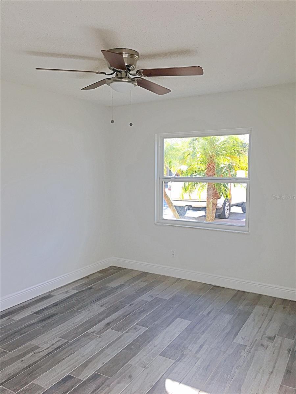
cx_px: 148
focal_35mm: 29
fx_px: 331
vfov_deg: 61.7
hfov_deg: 48.2
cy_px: 197
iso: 32
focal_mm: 4.15
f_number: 2.2
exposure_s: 1/120
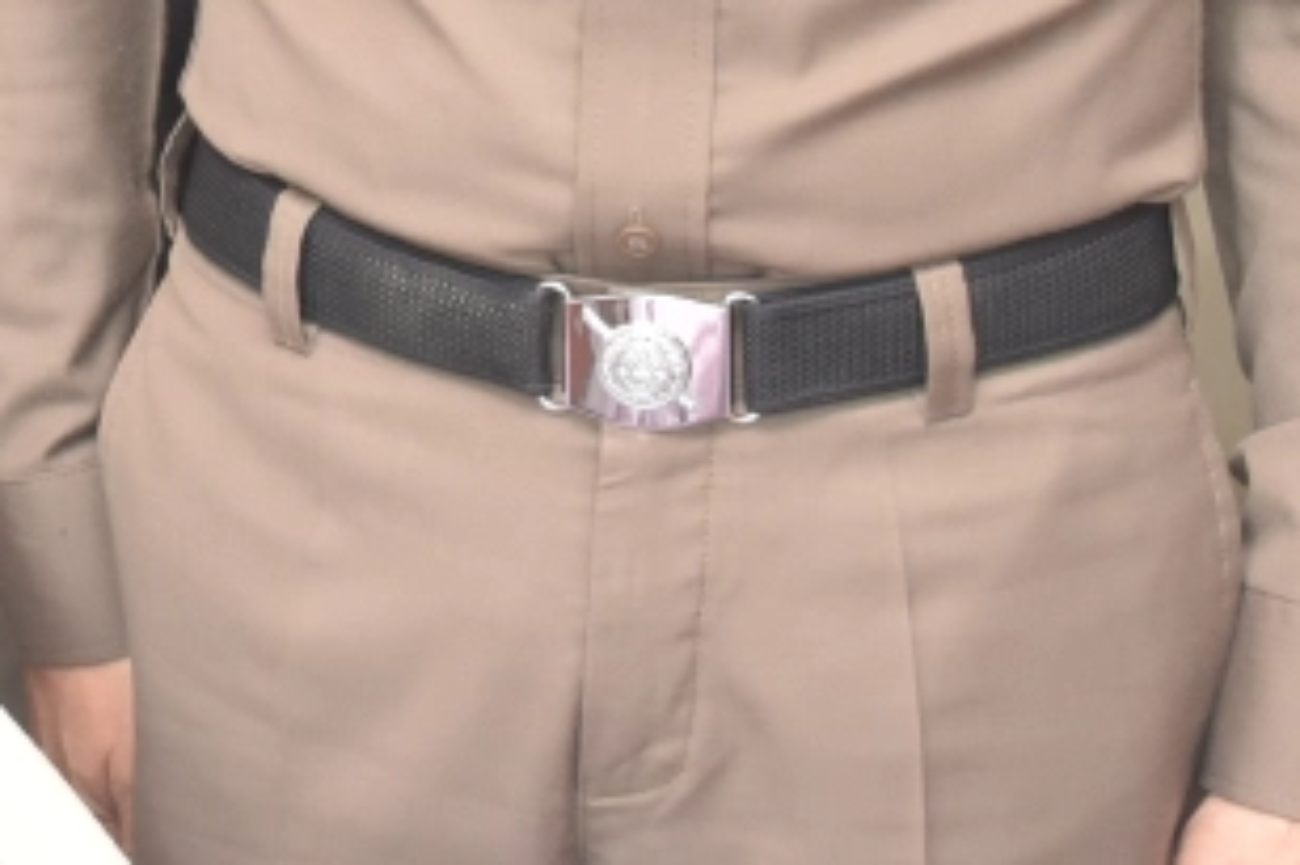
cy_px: -200
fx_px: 6244
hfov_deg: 11.2
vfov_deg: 7.8
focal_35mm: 173
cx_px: -912
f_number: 7.1
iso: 800
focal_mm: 38
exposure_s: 1/80
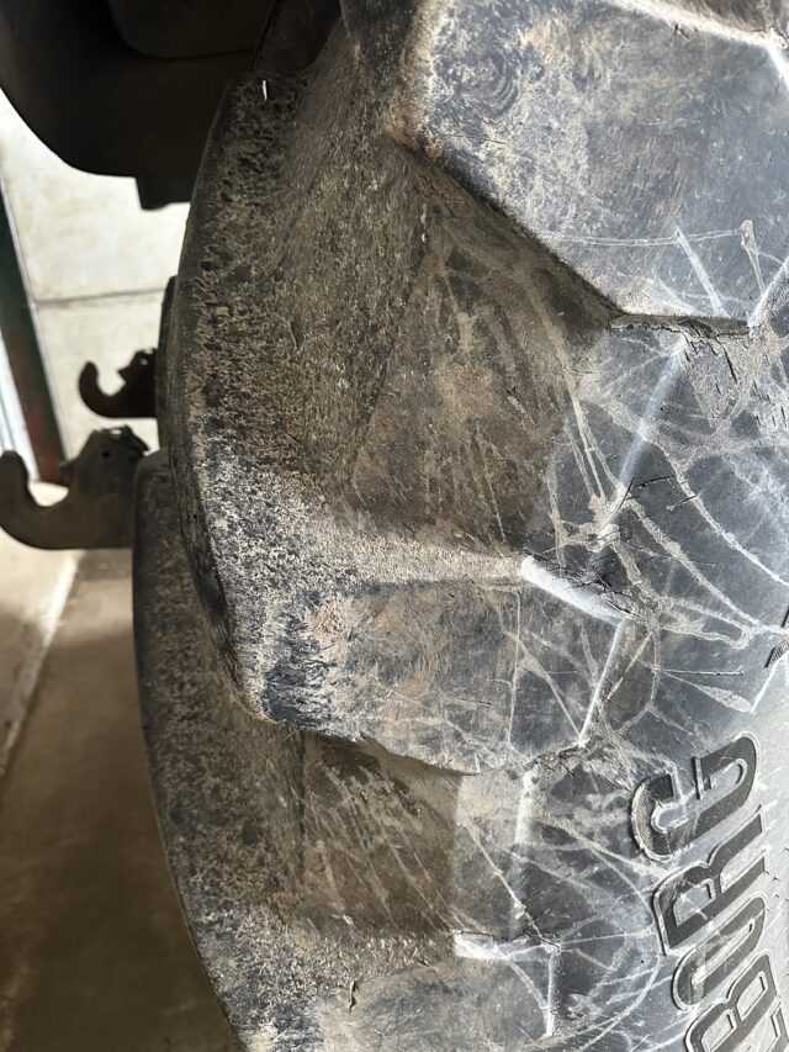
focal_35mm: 24
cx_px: 394
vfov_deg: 71.6
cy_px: 526
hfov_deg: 56.8
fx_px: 729
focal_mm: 6.86
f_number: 1.78
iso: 1000
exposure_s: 1/58
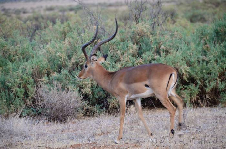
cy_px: 74
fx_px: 1879
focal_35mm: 300
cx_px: 113
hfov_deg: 6.9
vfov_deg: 4.6
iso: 400
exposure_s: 1/60
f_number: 5.6
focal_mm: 200
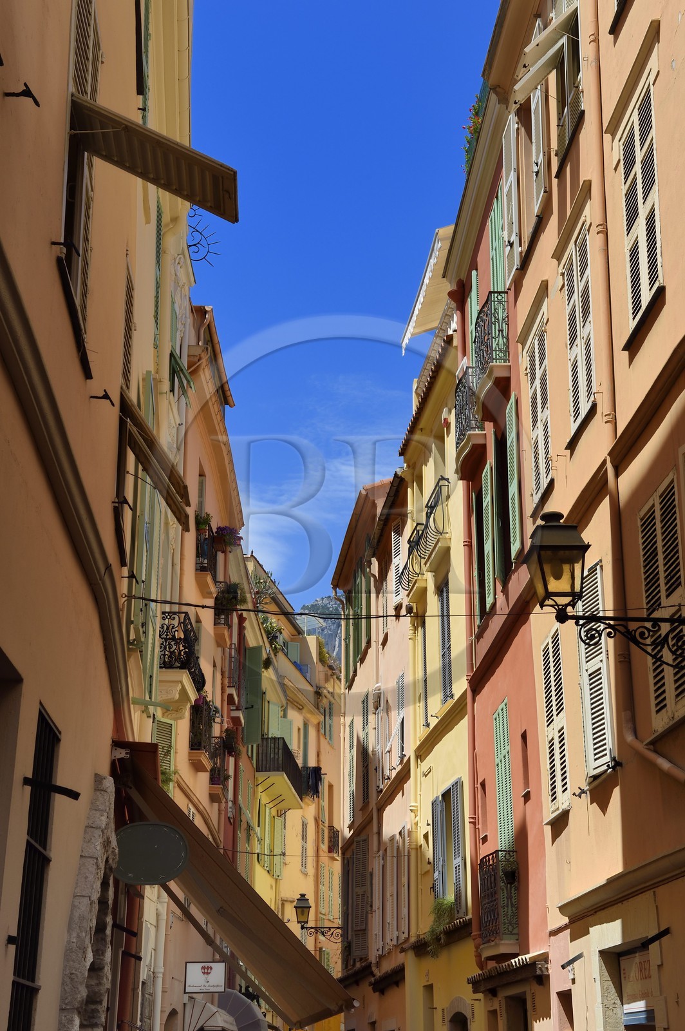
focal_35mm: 52
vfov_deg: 38.2
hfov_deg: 25.9
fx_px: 1487
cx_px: 342
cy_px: 516
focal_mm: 52
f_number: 11
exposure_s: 1/320
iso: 200
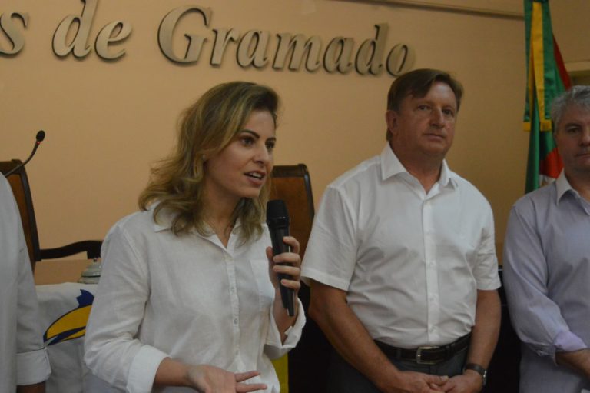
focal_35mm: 57
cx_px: 295
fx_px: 934
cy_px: 196
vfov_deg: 23.7
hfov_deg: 35.1
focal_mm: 38
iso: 3200
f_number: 4.8
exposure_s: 1/320
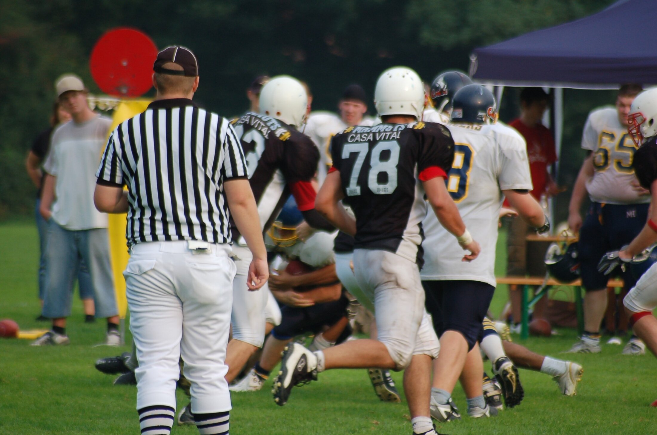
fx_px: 8197
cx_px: 328
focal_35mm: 450
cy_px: 218
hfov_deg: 4.6
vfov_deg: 3.0
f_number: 5.6
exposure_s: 1/640
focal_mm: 300
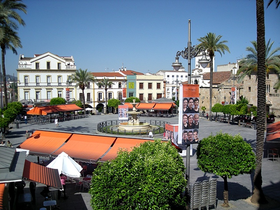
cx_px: 140
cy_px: 105
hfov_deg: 52.6
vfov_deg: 40.7
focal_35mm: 35
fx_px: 283
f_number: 5.7
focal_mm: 5.7
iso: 50
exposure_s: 1/380
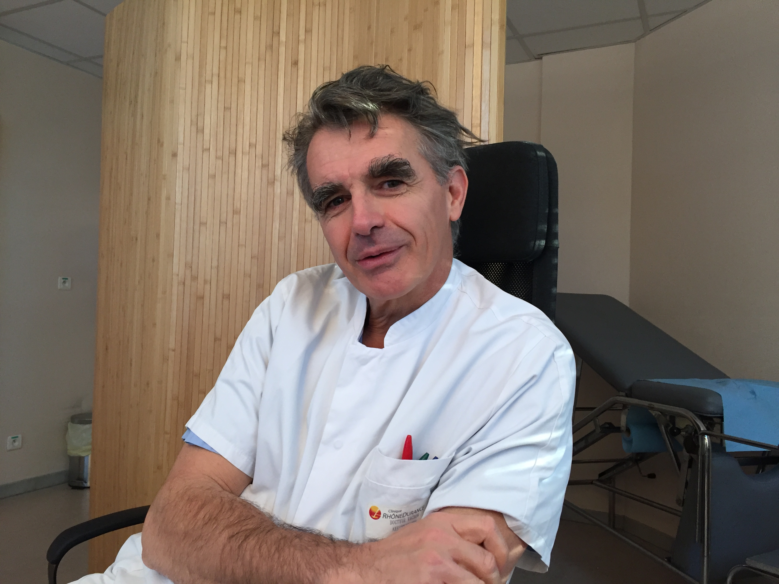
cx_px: 390
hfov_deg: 61.7
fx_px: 653
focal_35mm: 29
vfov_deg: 48.2
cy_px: 292
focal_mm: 4.15
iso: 160
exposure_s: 1/33
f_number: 2.2
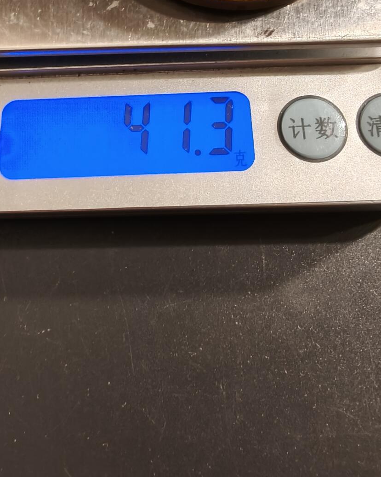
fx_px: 550
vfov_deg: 45.2
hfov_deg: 37.9
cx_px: 134
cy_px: 118
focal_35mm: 39
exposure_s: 1/50
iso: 250
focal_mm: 2.32
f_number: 2
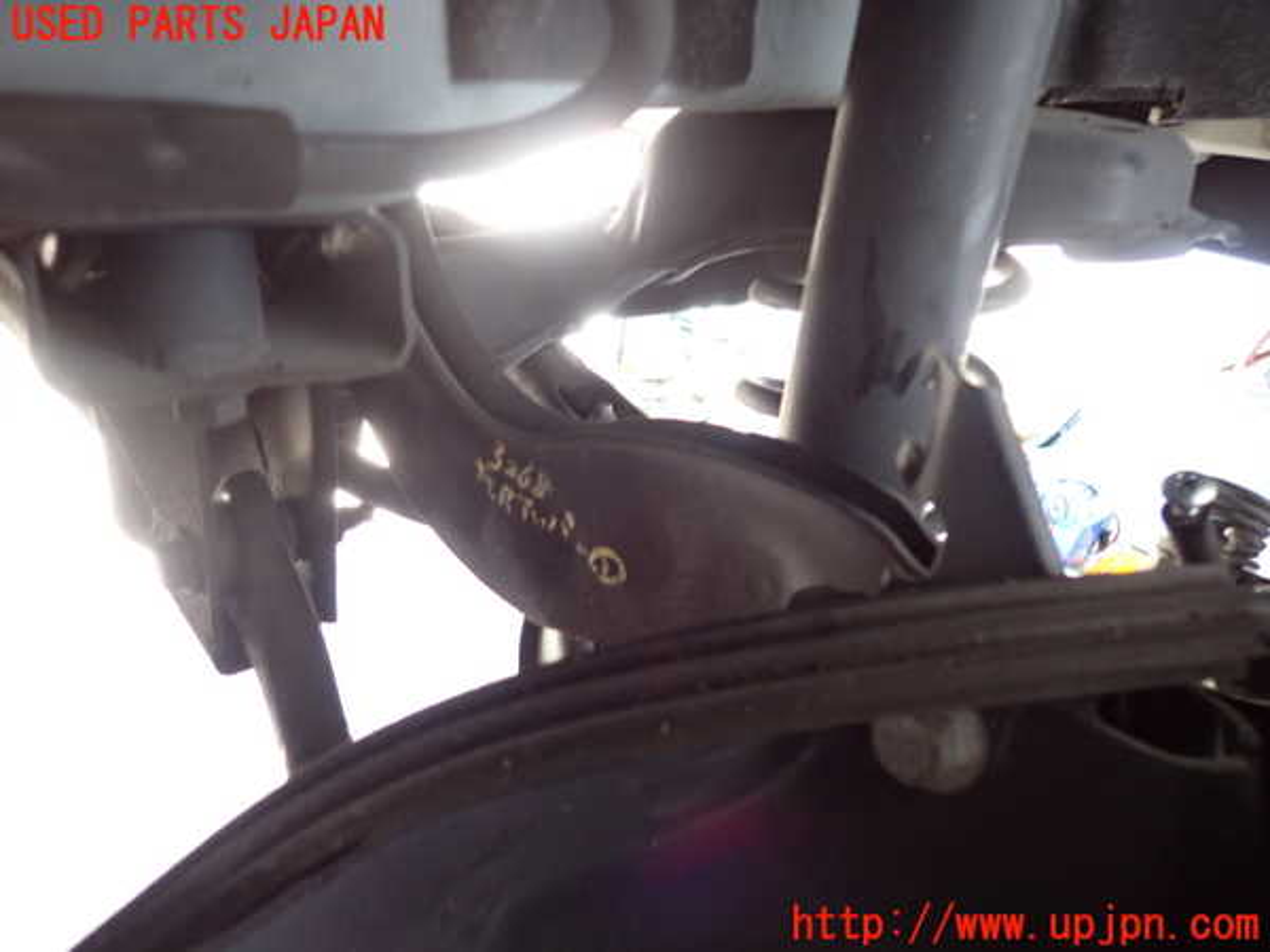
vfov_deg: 54.9
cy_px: 476
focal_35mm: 25
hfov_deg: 69.4
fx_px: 917
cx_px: 635
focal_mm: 4.5
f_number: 2
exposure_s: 1/30
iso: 320
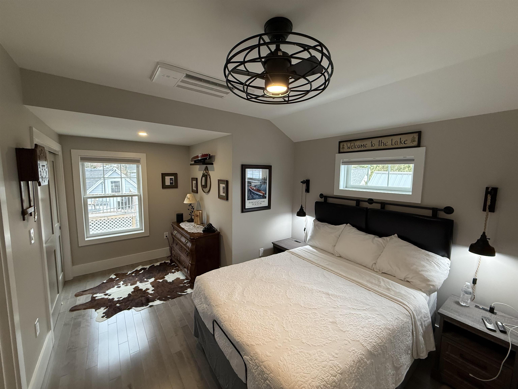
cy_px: 194
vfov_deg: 85.7
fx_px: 209
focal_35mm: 14
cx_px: 259
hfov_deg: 102.1
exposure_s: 1/120
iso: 250
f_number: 2.2
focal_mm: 2.22
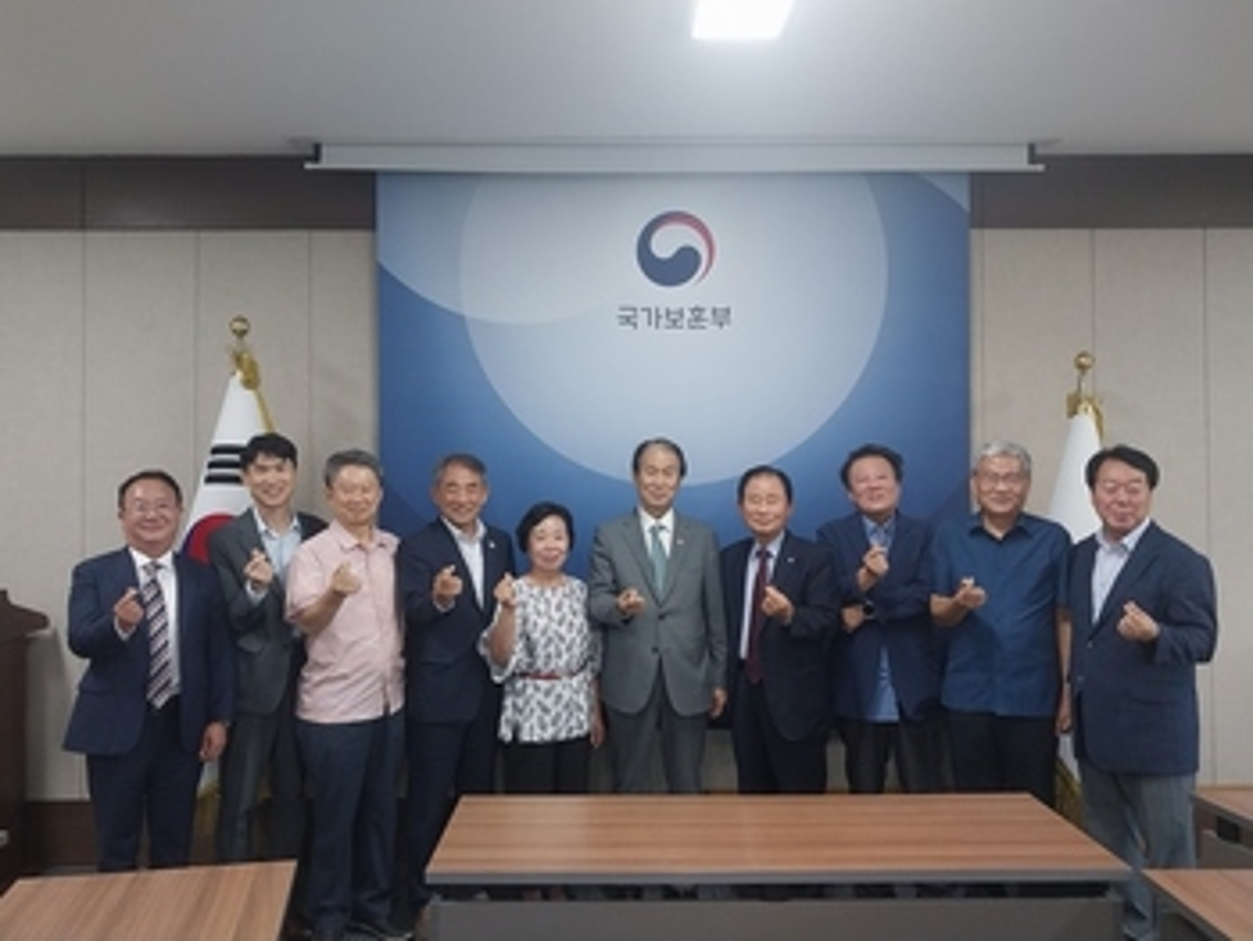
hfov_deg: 67.3
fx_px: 942
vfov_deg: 53.1
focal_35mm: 26
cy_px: 470
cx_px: 626
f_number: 1.8
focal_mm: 4
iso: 250
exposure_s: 1/60
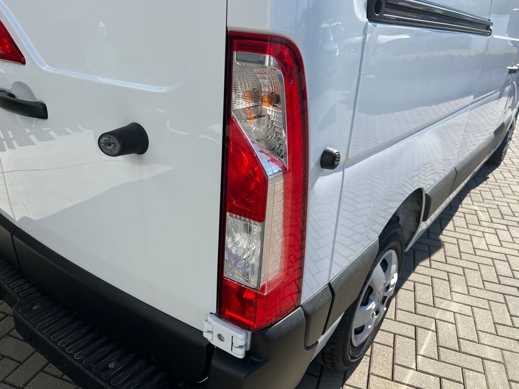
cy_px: 194
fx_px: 390
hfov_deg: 67.3
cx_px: 260
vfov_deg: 53.1
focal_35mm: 26
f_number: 1.6
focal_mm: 5.1
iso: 50
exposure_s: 1/2463
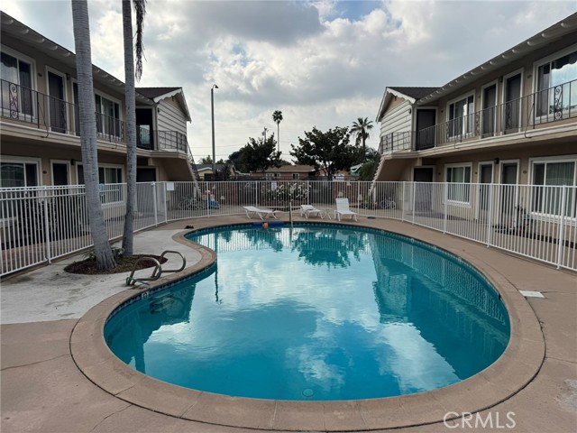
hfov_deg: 71.6
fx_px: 400
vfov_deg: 56.8
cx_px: 288
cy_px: 216
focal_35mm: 24
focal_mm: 6.76
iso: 80
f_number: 1.78
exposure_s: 1/4608
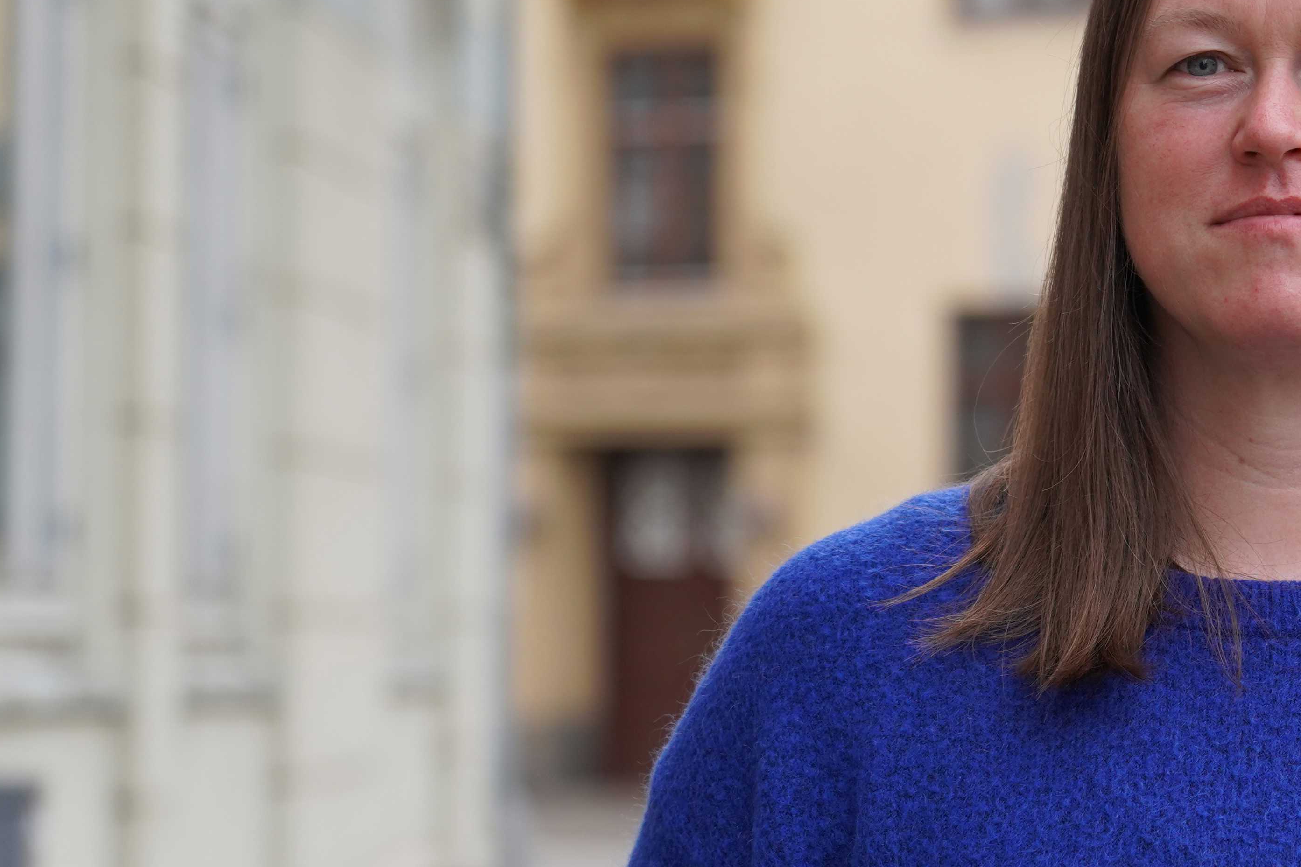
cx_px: 1292
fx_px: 7625
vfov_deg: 6.5
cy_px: 449
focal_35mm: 211
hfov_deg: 9.7
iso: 400
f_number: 4
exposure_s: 1/160
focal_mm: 98
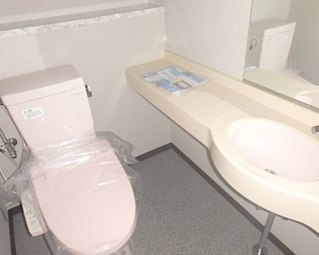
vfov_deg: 56.7
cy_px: 142
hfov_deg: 68.1
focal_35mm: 25
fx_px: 236
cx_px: 165
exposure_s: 1/30
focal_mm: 3.7
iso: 400
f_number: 3.5
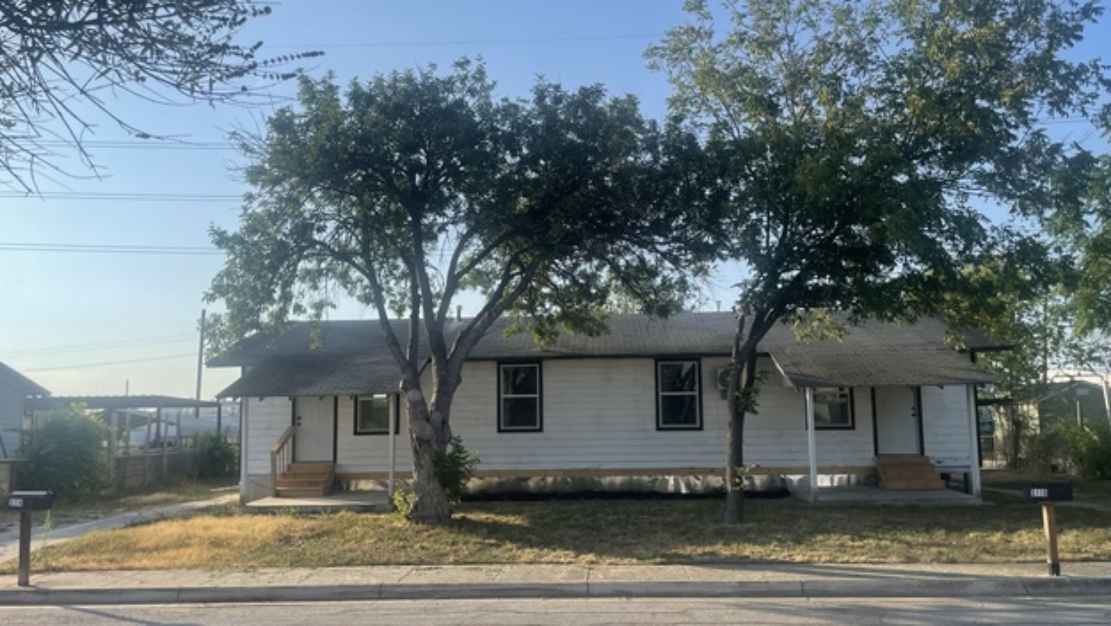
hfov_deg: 66.0
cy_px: 341
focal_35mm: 29
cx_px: 560
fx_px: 855
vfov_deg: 40.2
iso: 32
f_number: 1.6
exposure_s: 1/2506
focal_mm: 4.2
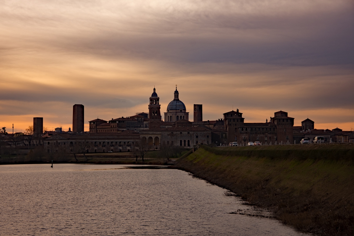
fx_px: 973
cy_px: 118
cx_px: 177
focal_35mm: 99
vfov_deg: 13.8
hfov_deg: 20.6
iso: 100
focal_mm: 66
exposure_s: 1/250
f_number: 5.6
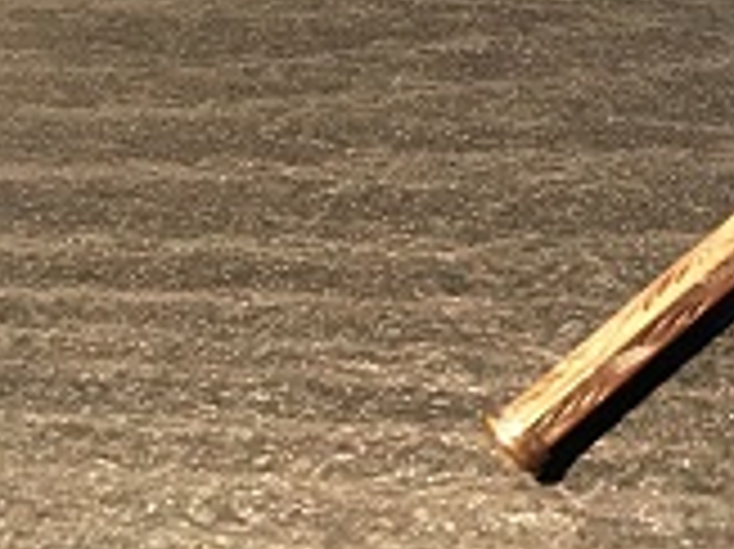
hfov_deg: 24.6
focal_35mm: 72
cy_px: -25
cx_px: 874
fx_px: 1526
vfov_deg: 19.7
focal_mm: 4.15
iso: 500
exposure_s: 1/17
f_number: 2.2
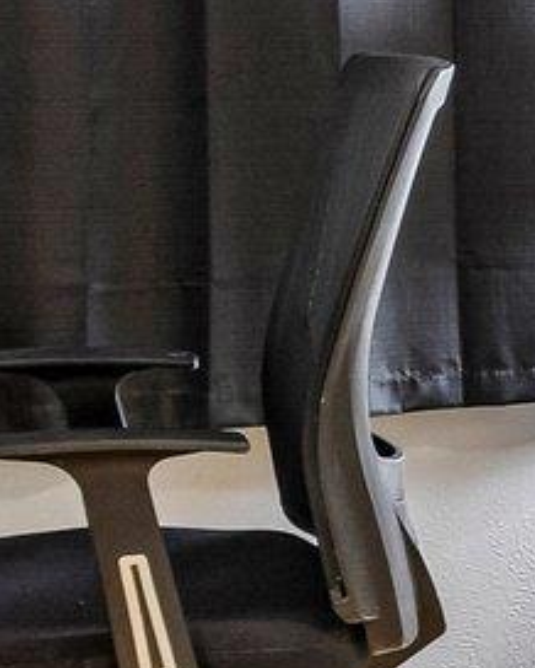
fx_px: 2096
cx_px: 1369
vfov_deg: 17.5
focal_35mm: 106
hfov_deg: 11.5
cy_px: -60
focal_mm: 10
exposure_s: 1/3.33
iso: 400
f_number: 8
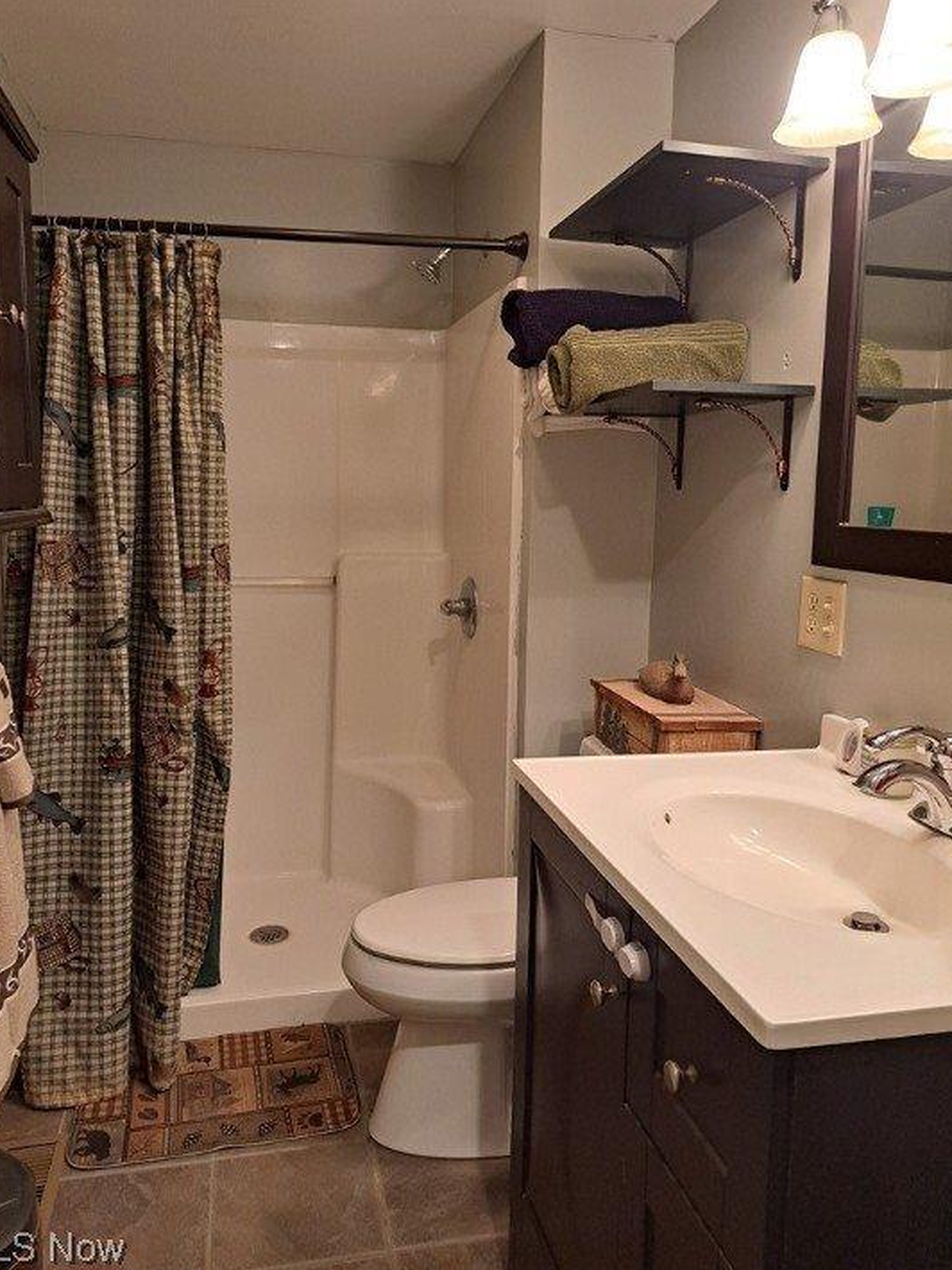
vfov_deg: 67.2
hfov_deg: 53.1
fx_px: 953
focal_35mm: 26
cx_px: 463
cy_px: 600
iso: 160
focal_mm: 5.23
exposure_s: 1/60
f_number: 1.8
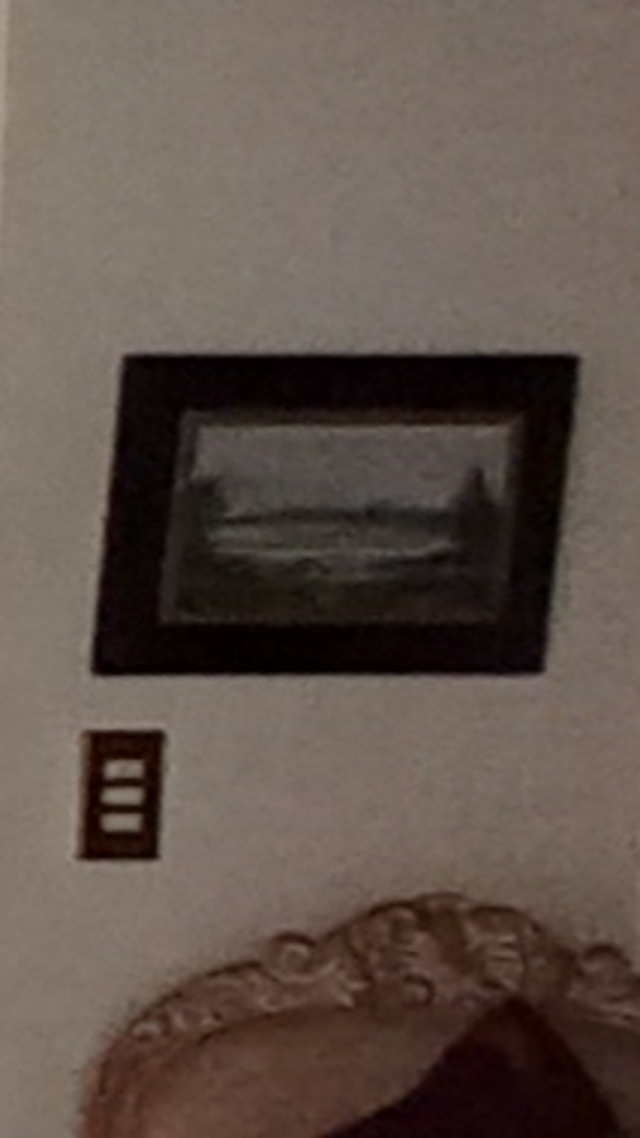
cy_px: 564
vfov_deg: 17.6
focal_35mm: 122
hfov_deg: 6.8
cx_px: -2217
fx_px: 3683
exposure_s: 1/50
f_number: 2.2
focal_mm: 1.42
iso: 160
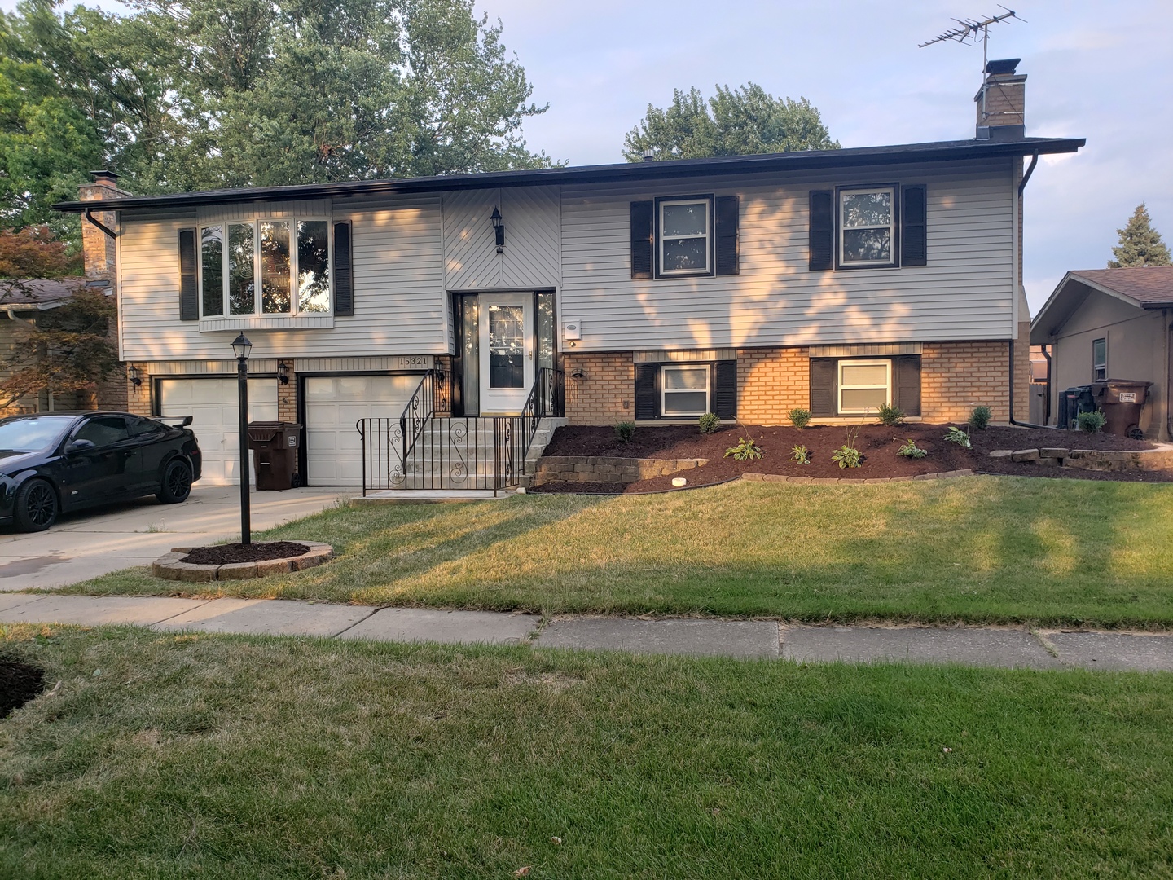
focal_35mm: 26
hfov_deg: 67.3
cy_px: 440
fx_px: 881
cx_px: 586
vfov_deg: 53.1
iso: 50
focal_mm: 4.3
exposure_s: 1/194
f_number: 2.4
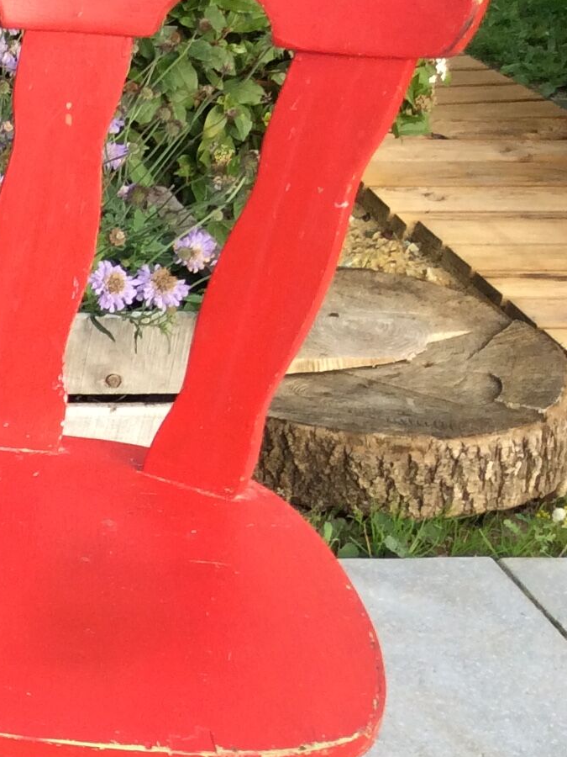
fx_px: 2009
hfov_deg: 14.0
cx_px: -508
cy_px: 597
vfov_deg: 21.1
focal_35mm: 92
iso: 32
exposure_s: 1/286
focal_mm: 3.3
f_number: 2.4
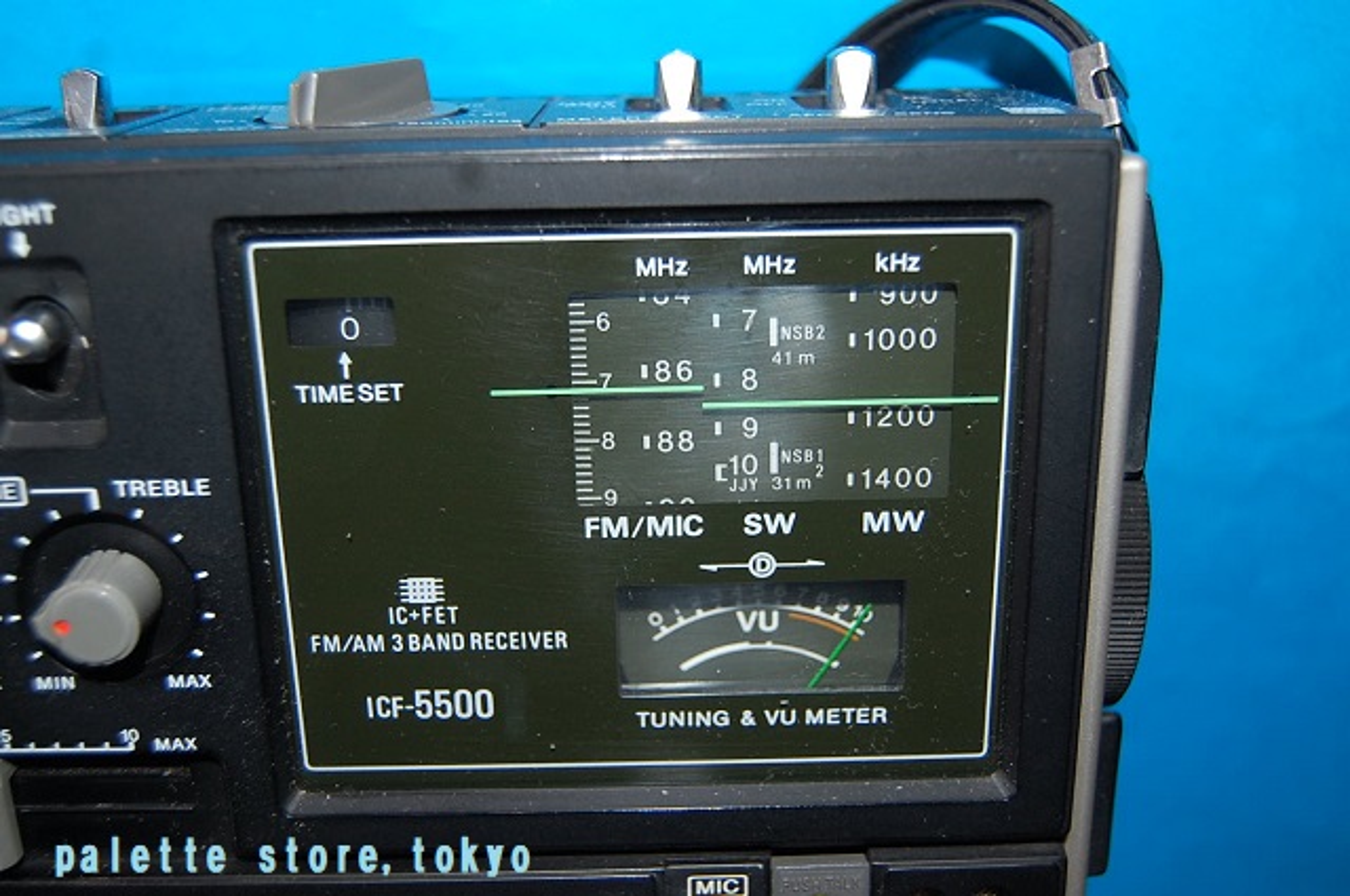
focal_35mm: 39
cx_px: 675
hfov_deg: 49.6
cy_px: 448
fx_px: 1461
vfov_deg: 34.1
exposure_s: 1/60
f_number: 4.2
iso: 400
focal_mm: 26
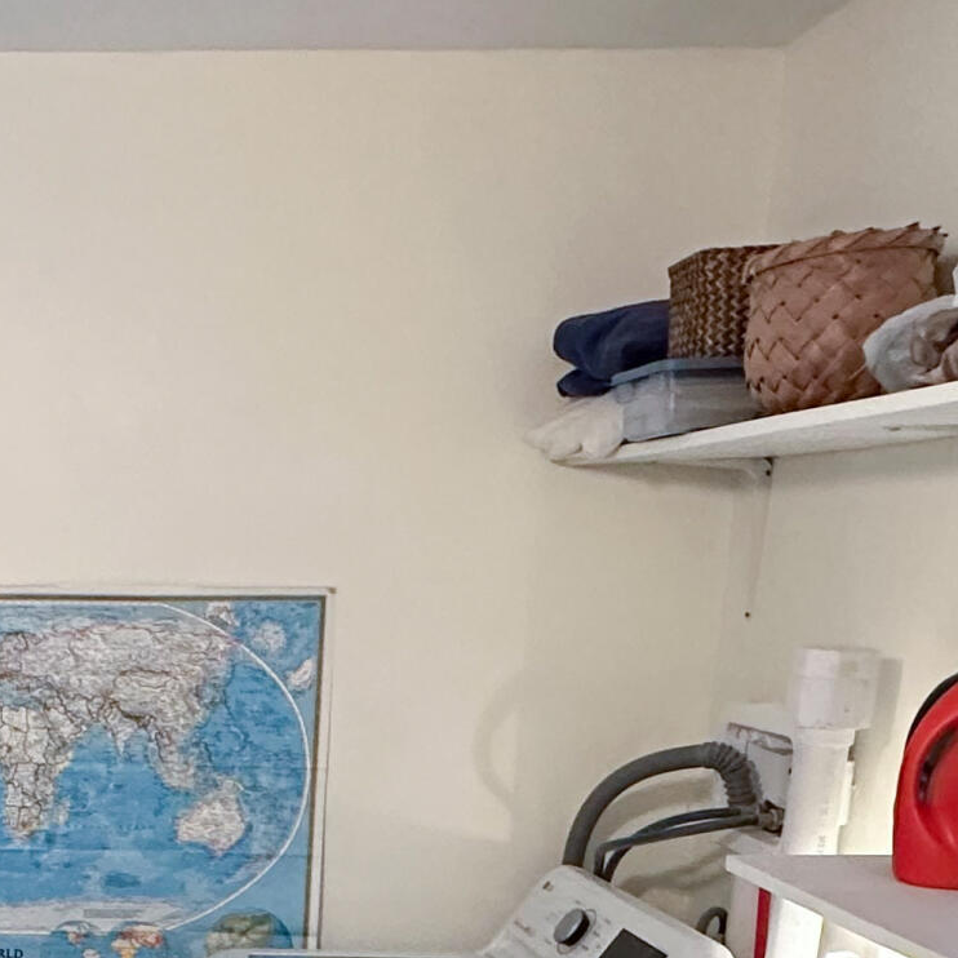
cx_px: 3
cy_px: 986
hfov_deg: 31.5
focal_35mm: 50
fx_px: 1566
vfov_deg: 31.2
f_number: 2.2
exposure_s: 1/60
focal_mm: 2.22
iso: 400
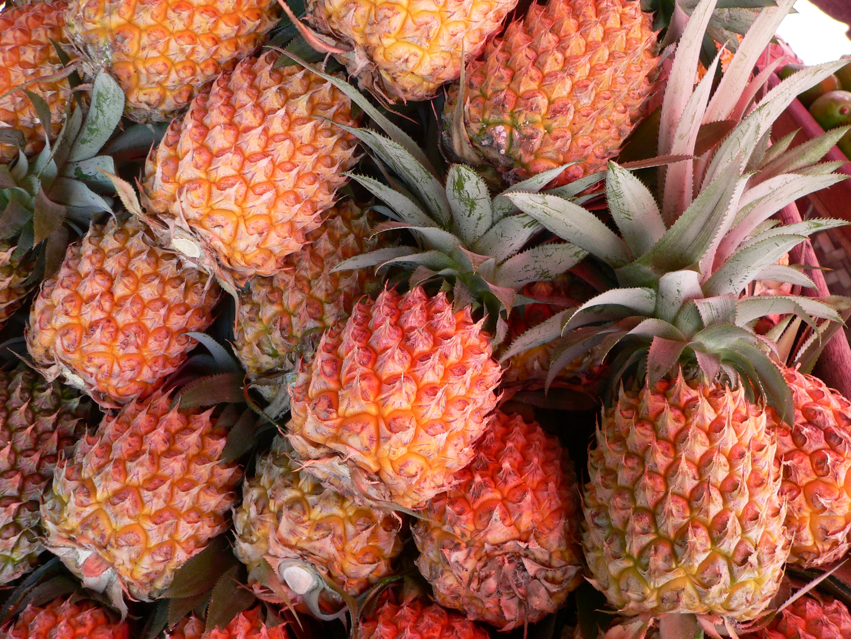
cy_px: 320
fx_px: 885
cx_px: 426
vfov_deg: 39.7
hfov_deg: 51.4
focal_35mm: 36
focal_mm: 6
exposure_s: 1/50
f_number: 2.8
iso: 100
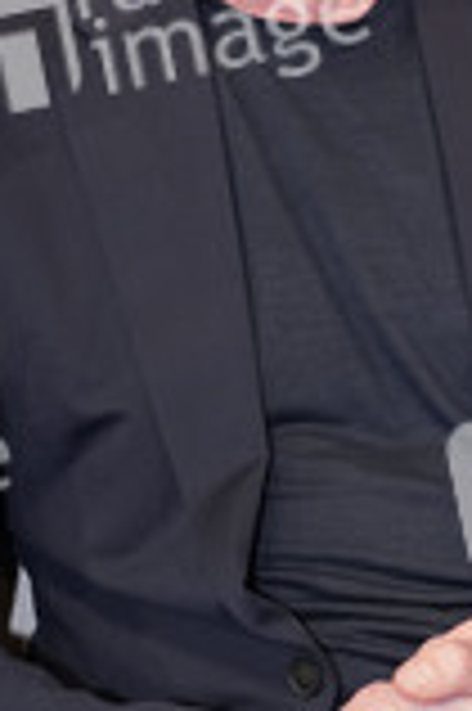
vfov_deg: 15.0
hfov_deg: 10.0
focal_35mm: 137
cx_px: 270
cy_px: 243
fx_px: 2700
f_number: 5.6
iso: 2000
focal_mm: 54
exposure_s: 1/125
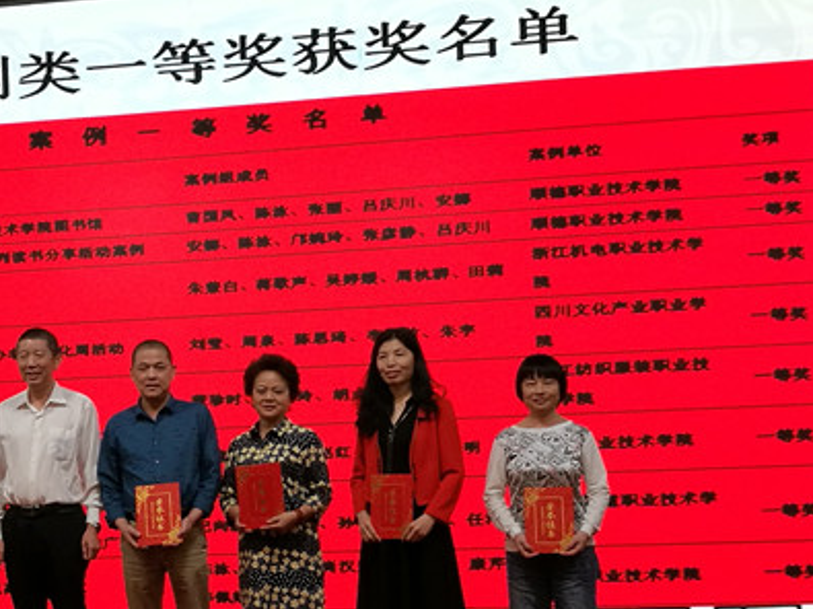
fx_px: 1831
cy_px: 392
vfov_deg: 18.8
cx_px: 109
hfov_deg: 24.4
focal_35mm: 78
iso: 80
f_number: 2.2
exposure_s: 1/50
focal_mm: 4.5
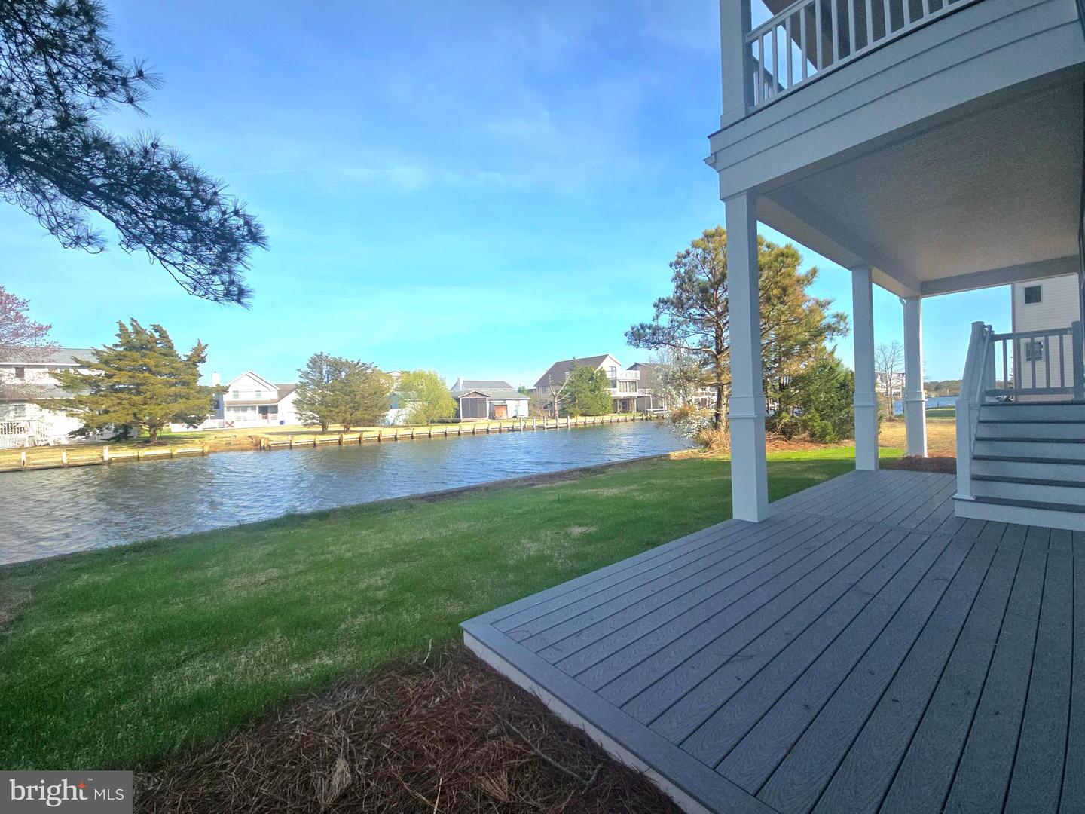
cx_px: 542
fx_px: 407
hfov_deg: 106.2
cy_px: 407
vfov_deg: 89.9
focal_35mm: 13
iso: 50
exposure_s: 1/1429
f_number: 2.2
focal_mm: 2.2
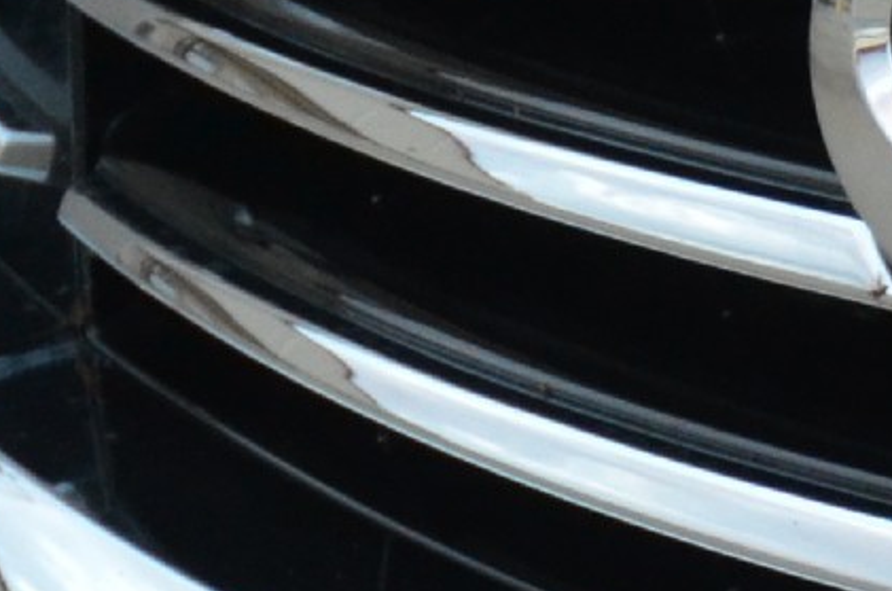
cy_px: 95
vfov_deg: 1.3
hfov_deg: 1.9
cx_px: 1737
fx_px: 26462
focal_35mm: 1070
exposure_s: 1/80
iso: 1600
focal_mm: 120
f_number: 5.3
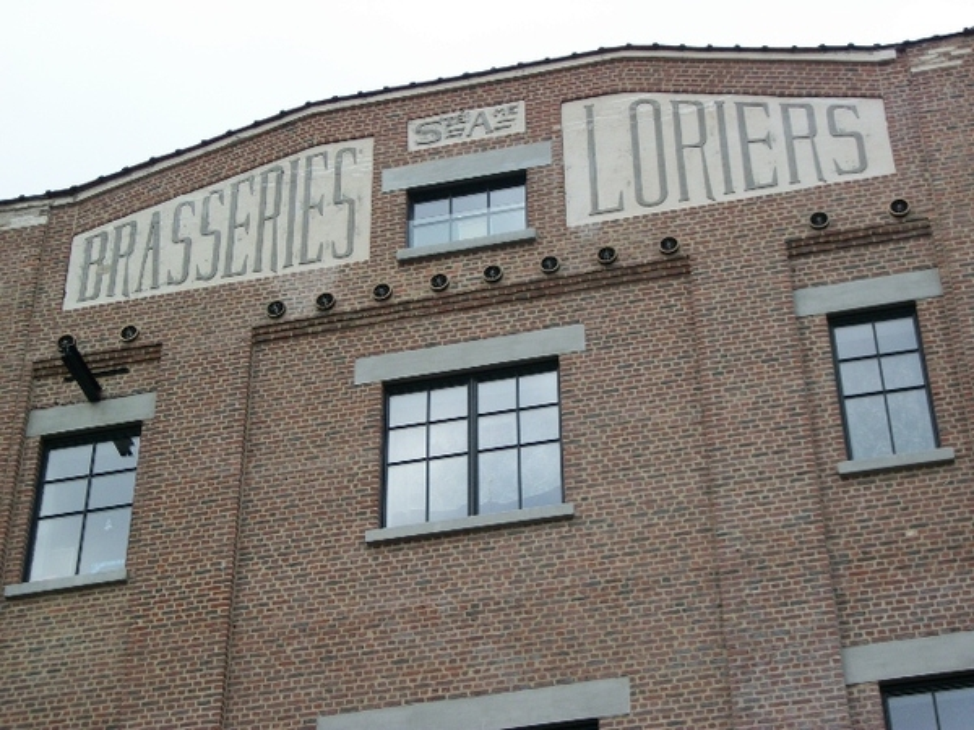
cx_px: 487
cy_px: 365
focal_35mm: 77
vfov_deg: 19.1
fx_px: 2167
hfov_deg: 25.3
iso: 80
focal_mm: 13.7
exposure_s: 1/200
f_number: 4.6
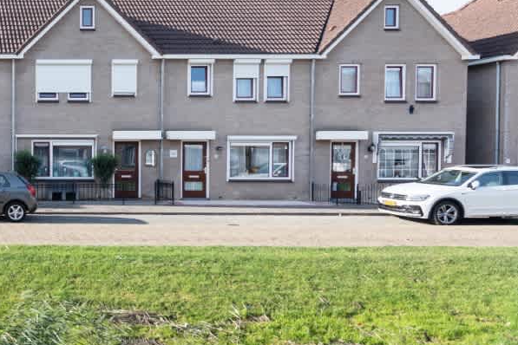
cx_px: -36
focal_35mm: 38
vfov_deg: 33.9
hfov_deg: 41.6
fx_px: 547
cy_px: 62
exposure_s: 1/1000
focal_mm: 14
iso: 400
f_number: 6.3
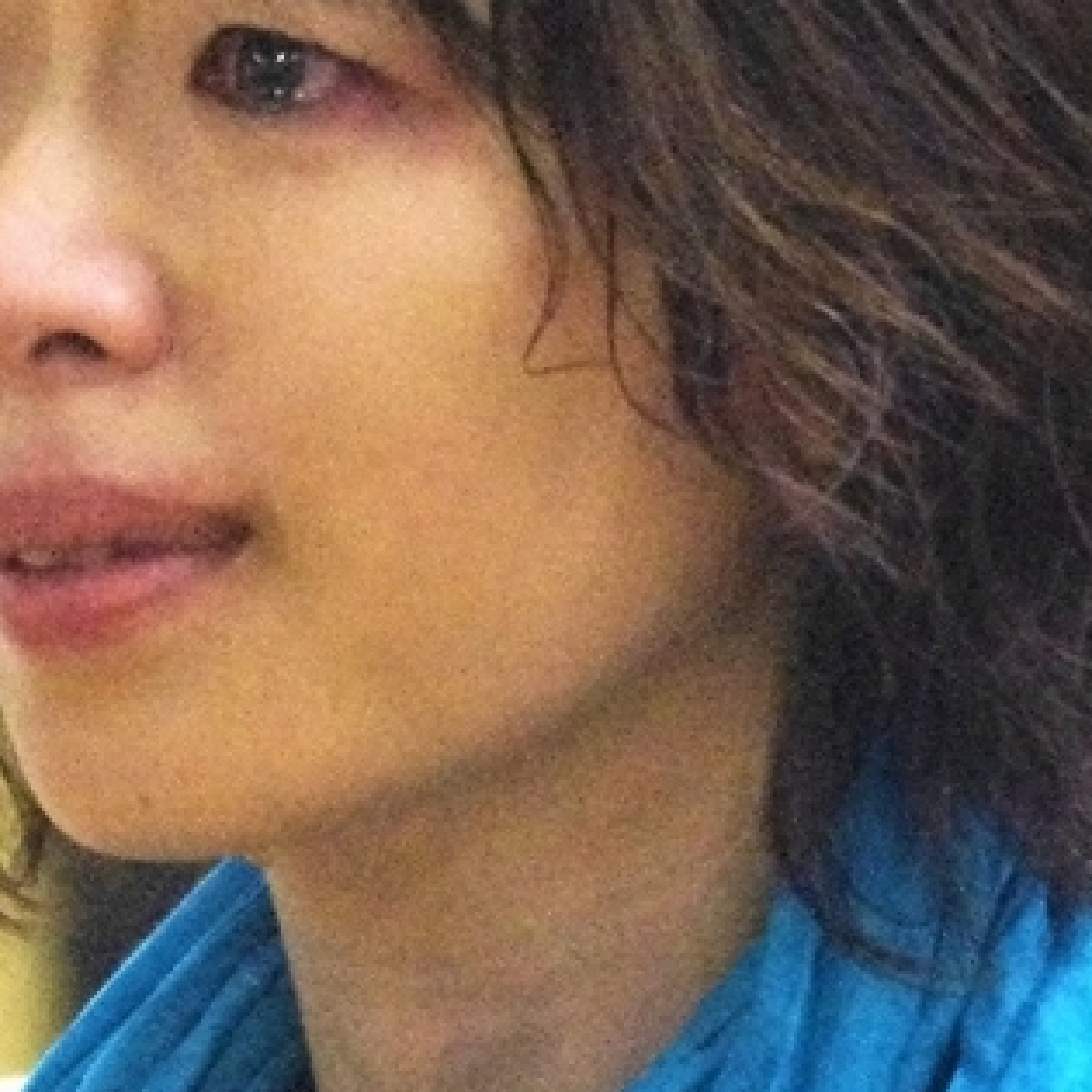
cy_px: 1130
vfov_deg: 6.6
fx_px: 9458
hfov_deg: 6.6
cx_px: 418
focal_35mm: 265
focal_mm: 55
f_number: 5.6
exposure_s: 1/90
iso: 3200
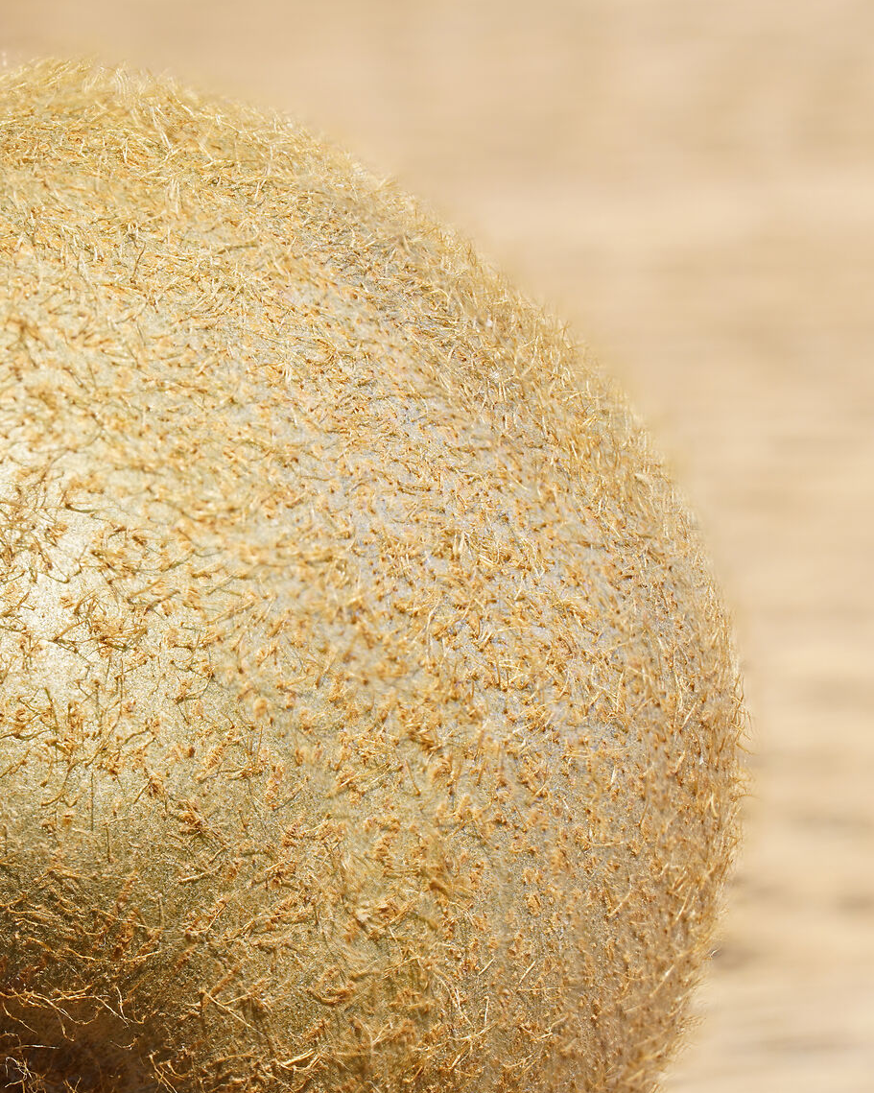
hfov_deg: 8.6
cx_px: -61
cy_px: 713
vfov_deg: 10.8
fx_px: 5756
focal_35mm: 178
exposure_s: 5
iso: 250
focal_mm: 90
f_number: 11
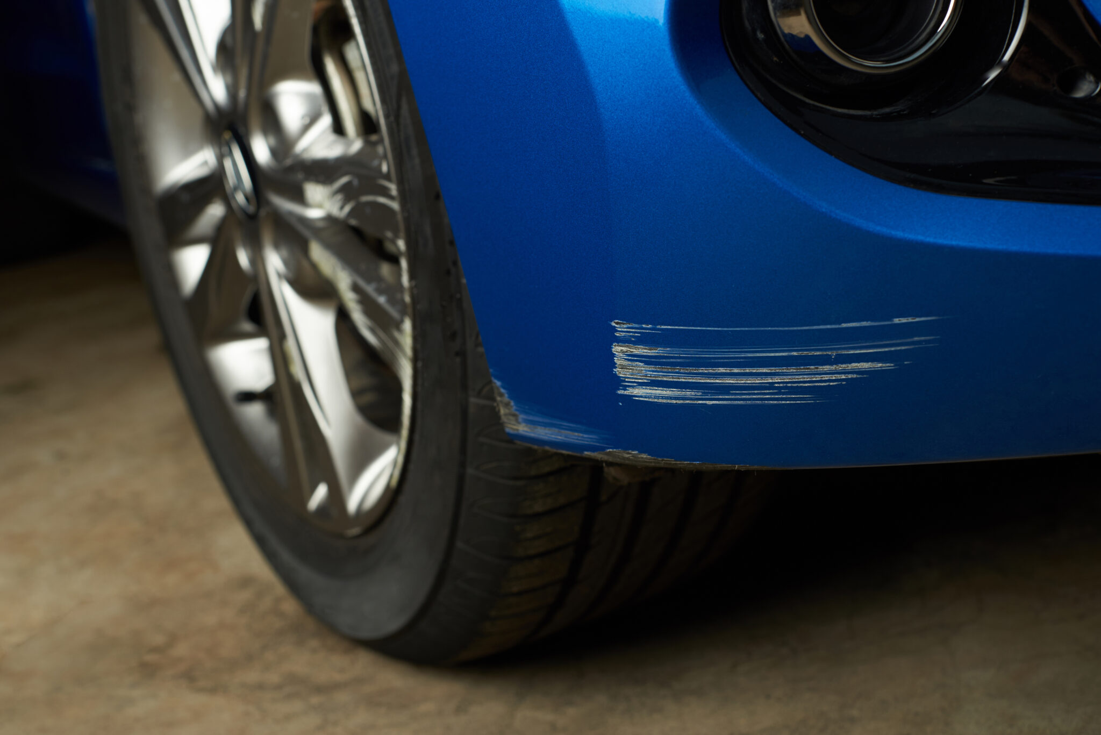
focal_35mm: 50
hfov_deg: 39.6
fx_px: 1530
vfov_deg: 27.0
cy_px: 368
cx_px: 550
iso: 200
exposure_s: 1/160
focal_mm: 50
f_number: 8
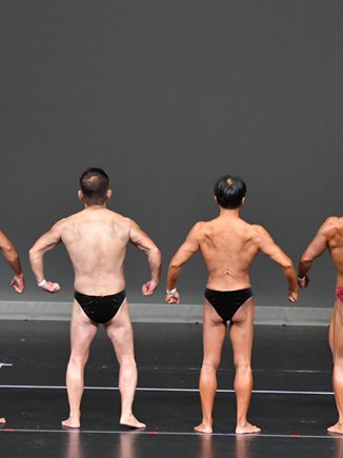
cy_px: 251
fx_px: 4573
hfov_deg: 4.3
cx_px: 231
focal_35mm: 346
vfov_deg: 5.7
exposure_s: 1/400
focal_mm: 135
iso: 4000
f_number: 5.6
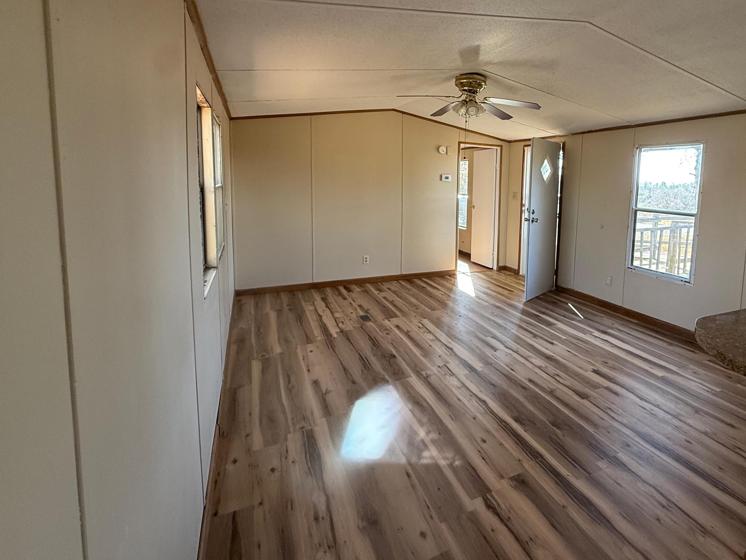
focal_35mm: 19
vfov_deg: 68.0
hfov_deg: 83.1
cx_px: 464
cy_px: 223
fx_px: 409
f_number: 2.2
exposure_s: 1/99
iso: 160
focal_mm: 2.22
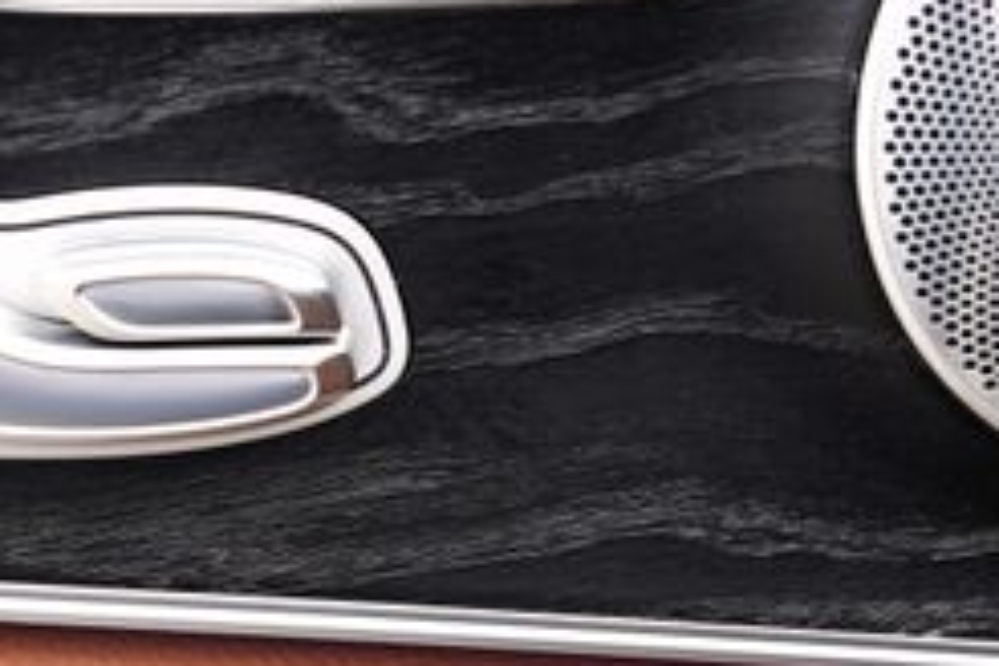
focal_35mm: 100
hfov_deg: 20.3
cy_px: 562
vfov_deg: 13.6
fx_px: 2775
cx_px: 321
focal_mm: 24
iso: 100
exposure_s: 1/100
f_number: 5
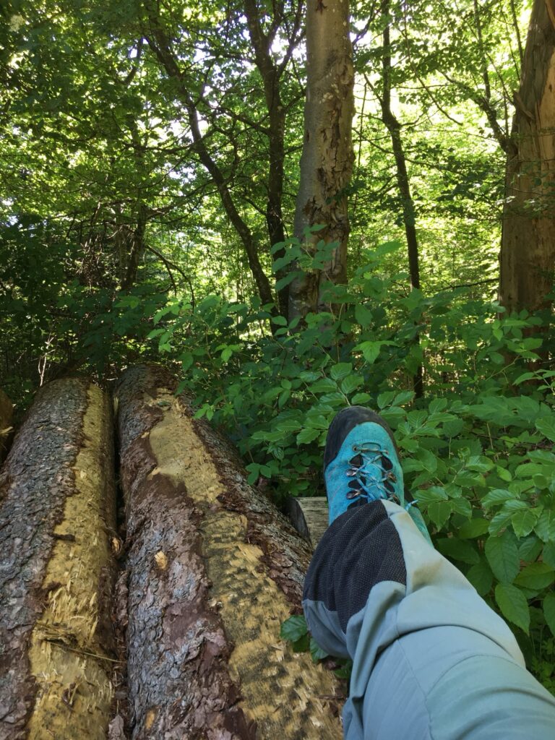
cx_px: 278
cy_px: 370
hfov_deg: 48.2
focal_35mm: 29
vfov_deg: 61.7
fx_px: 620
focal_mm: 4.15
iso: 32
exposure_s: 1/50
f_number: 2.2
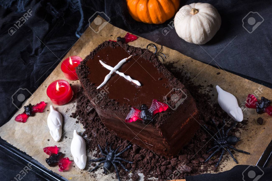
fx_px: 453
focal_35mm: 60
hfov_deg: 33.4
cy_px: 90
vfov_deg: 22.6
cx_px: 136
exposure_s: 1/200
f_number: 16
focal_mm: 60
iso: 64
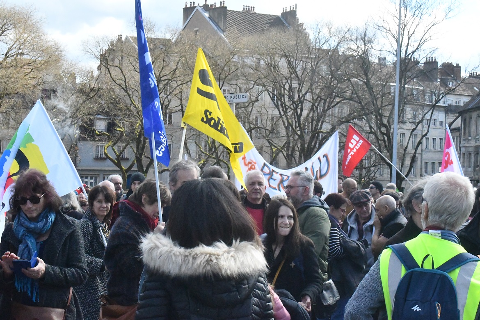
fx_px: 960
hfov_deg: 28.1
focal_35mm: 72
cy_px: 160
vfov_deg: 18.9
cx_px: 240
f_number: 25
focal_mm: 48
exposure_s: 1/2000
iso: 16000
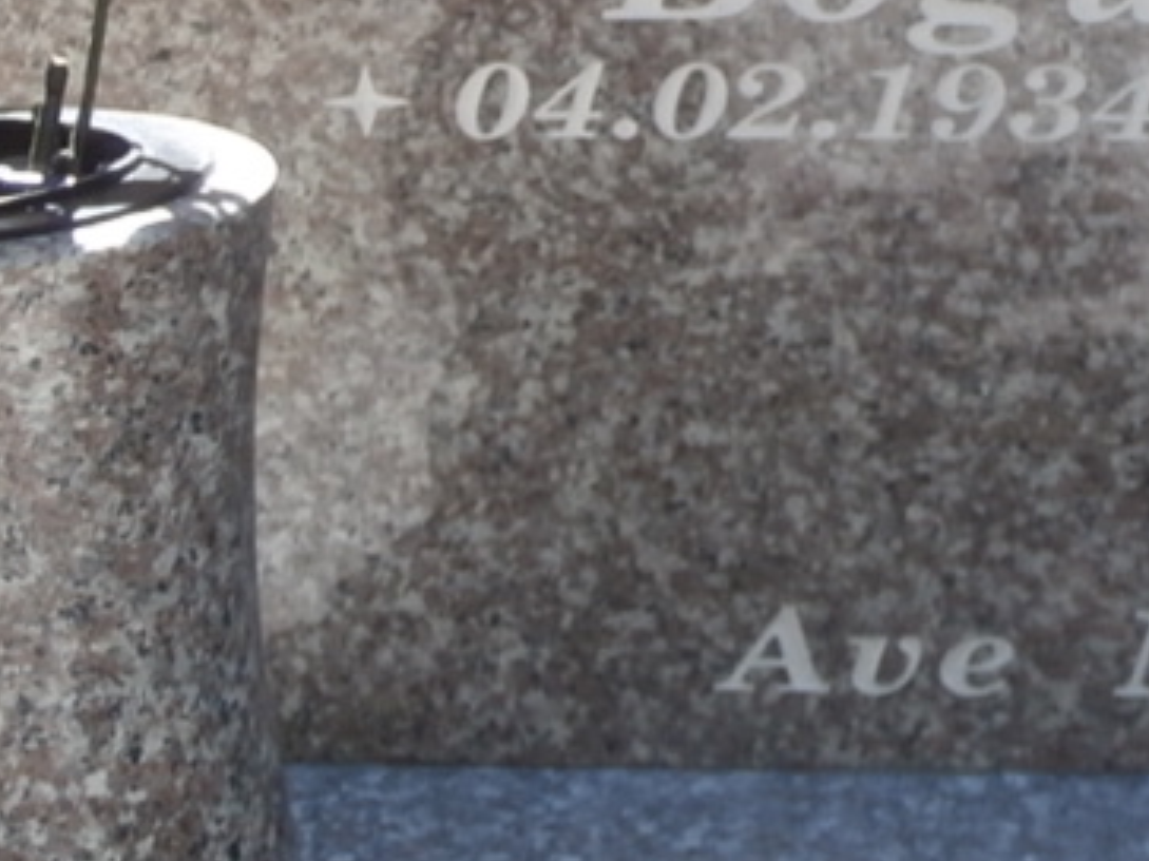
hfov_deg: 14.5
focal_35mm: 134
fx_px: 4446
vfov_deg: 10.8
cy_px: -237
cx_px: 1184
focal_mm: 6.67
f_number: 3.9
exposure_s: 1/160
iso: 100
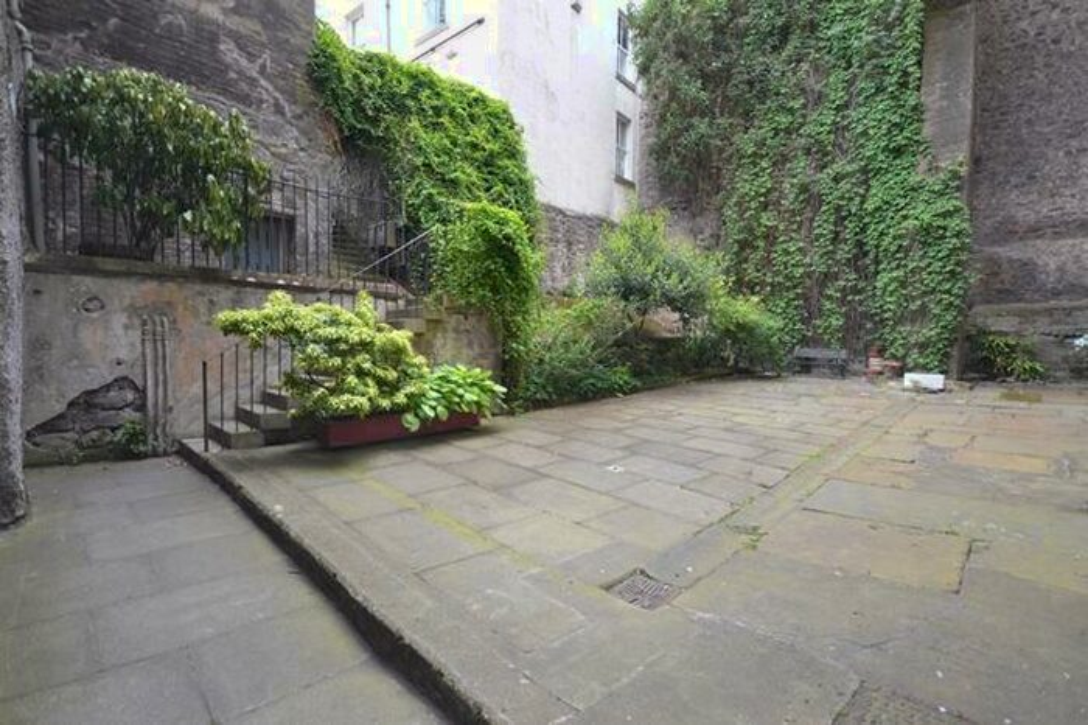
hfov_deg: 92.5
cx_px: 544
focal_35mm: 17
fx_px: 521
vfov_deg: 69.6
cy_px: 362
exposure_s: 1/100
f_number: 5
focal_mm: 11.5
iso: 400
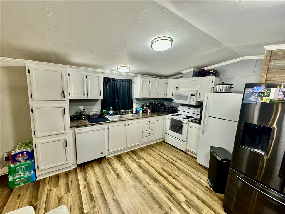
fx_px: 115
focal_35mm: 14
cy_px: 107
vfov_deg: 85.7
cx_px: 142
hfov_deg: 102.1
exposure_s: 1/120
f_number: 2.2
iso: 320
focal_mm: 2.22
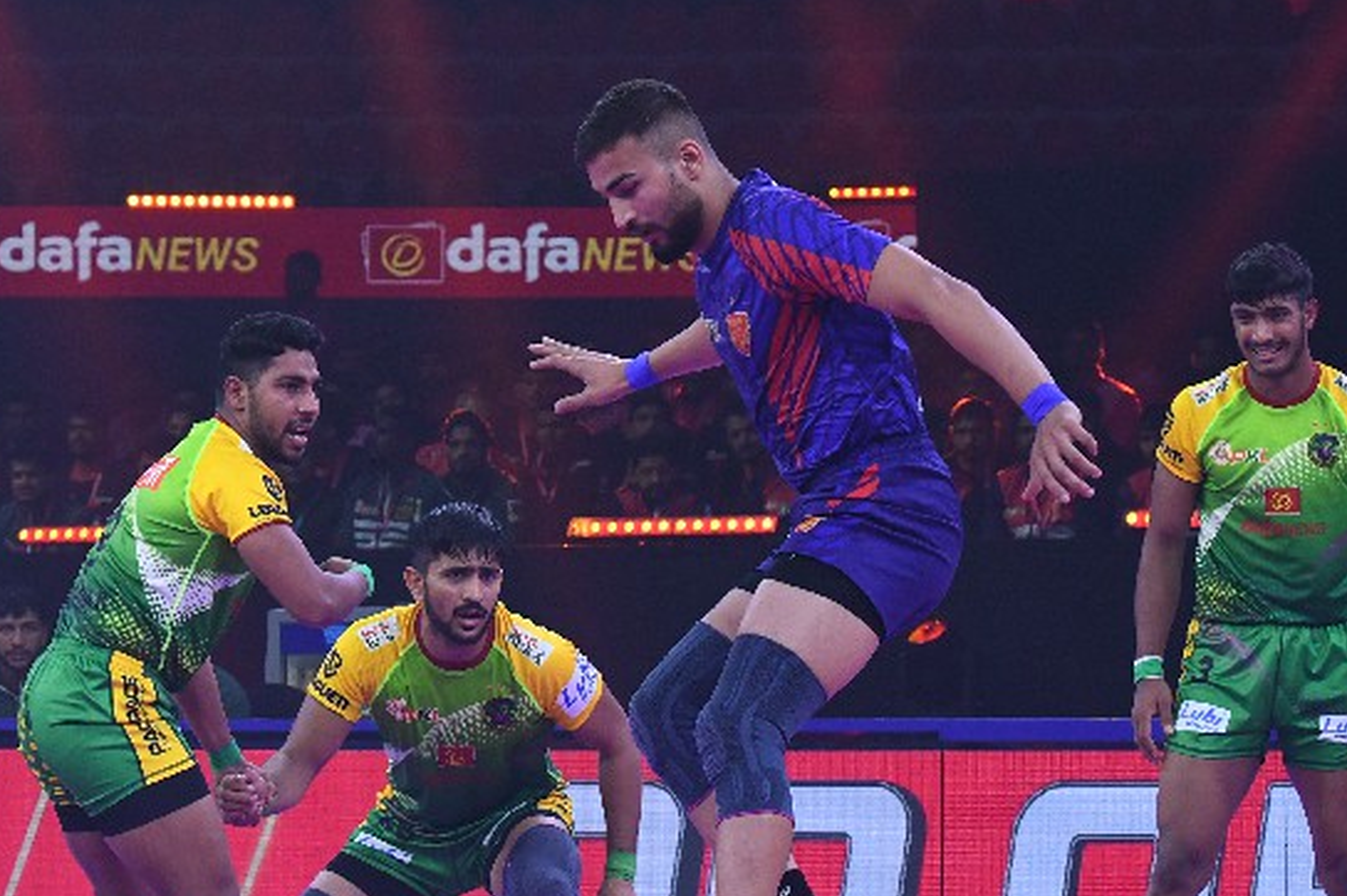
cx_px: 805
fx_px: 7217
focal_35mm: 193
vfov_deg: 7.1
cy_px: 559
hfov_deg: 10.7
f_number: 5.6
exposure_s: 1/1600
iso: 2000
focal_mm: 70
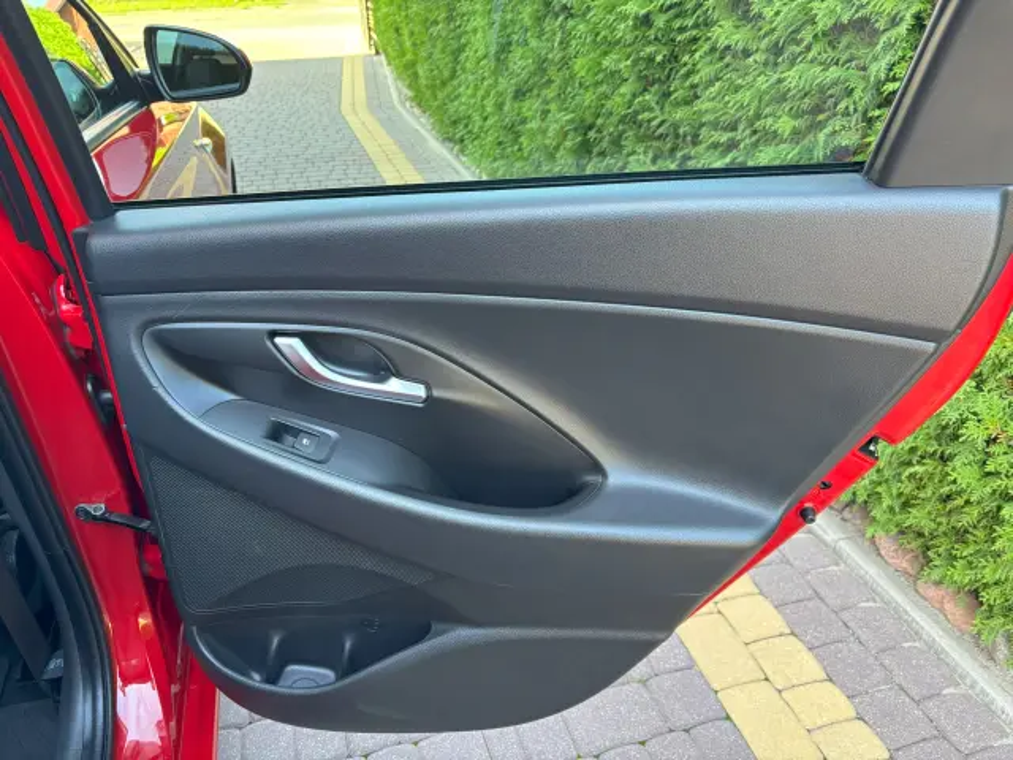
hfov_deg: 67.3
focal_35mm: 26
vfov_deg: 53.1
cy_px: 380
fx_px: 761
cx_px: 506
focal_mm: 5.96
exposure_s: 1/79
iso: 125
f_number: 1.6
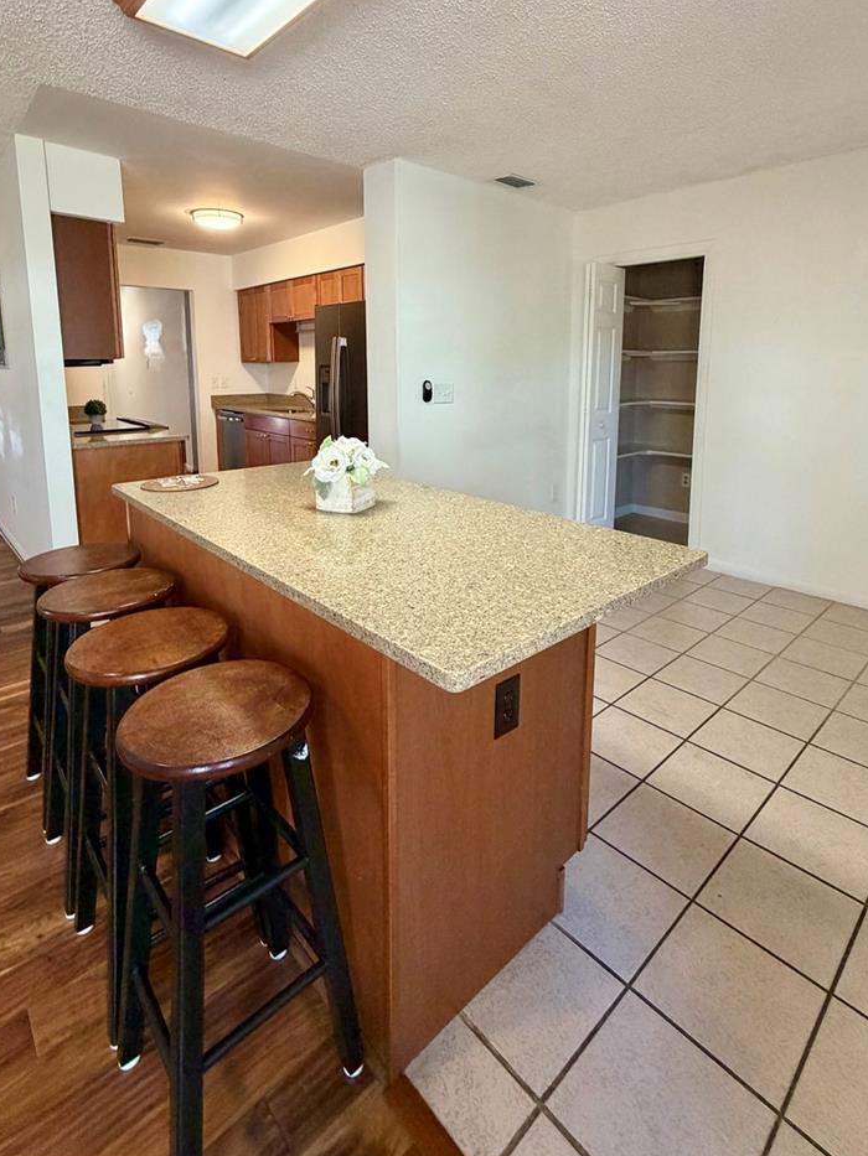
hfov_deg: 71.6
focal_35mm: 18
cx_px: 446
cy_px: 442
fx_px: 602
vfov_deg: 86.2
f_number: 2.2
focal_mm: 2.22
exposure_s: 1/60
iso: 250
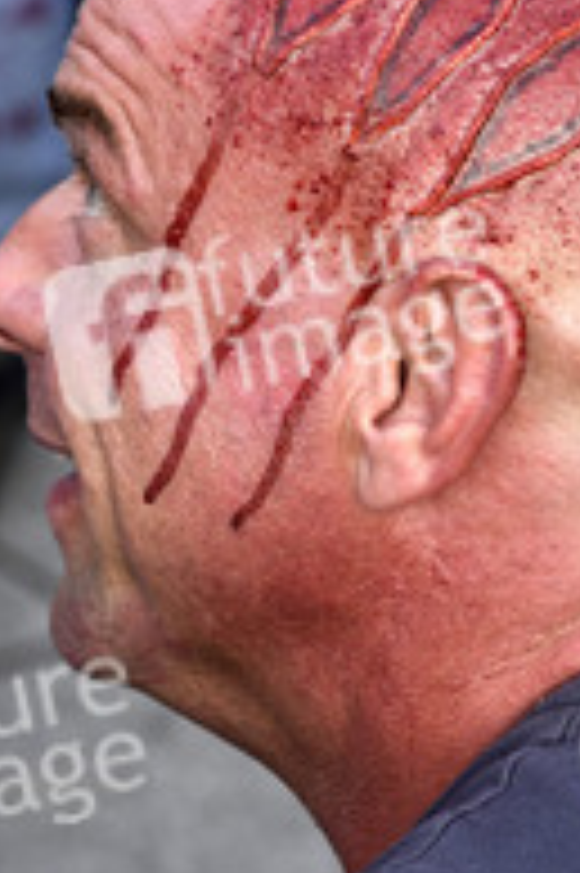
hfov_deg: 5.6
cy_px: 540
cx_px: 405
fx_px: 5979
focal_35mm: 247
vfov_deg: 8.3
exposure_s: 1/200
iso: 400
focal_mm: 120
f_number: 7.1
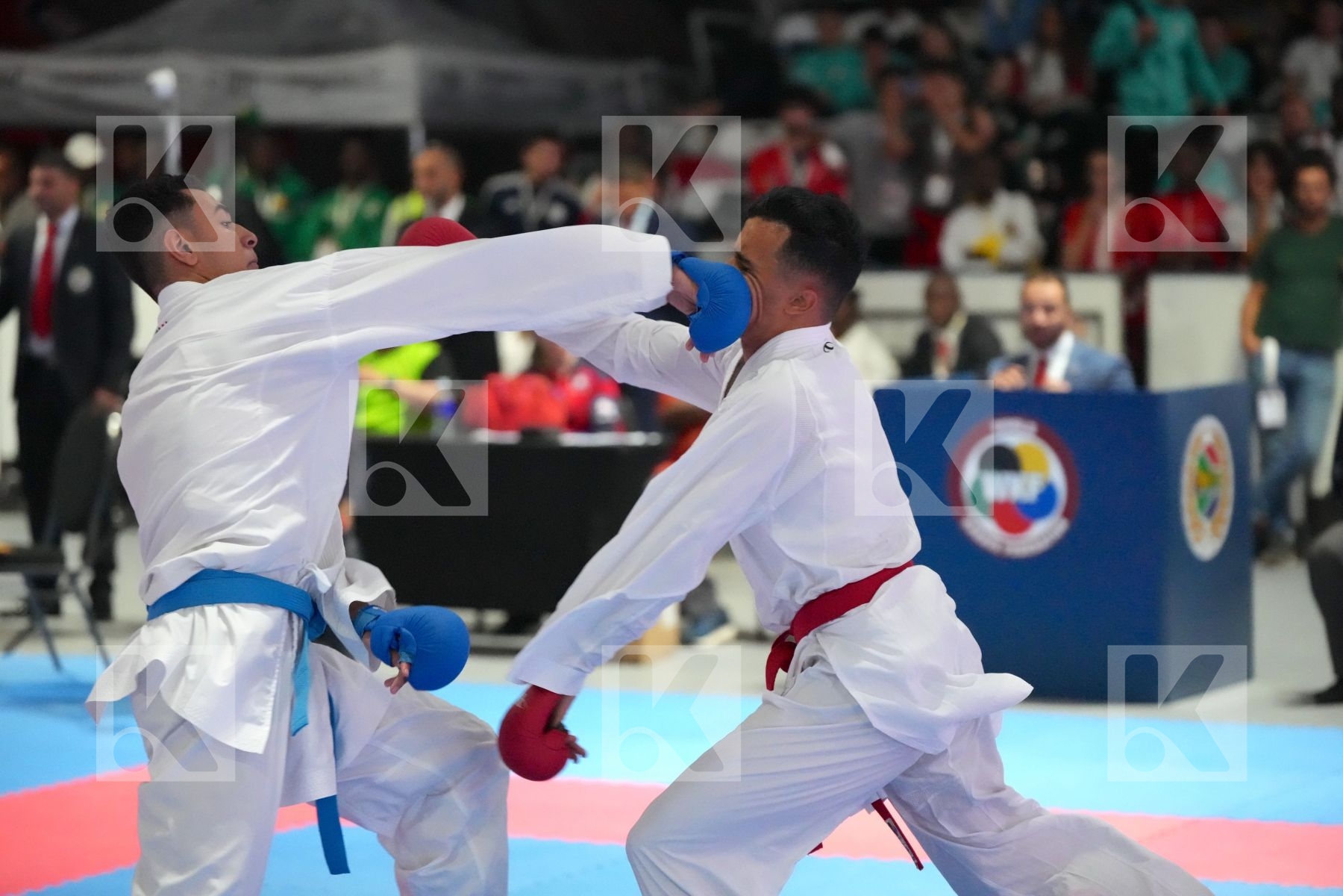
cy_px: 448
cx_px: 672
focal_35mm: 120
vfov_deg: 11.4
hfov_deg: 17.1
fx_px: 4476
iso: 12800
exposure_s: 1/800
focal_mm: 120
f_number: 2.8
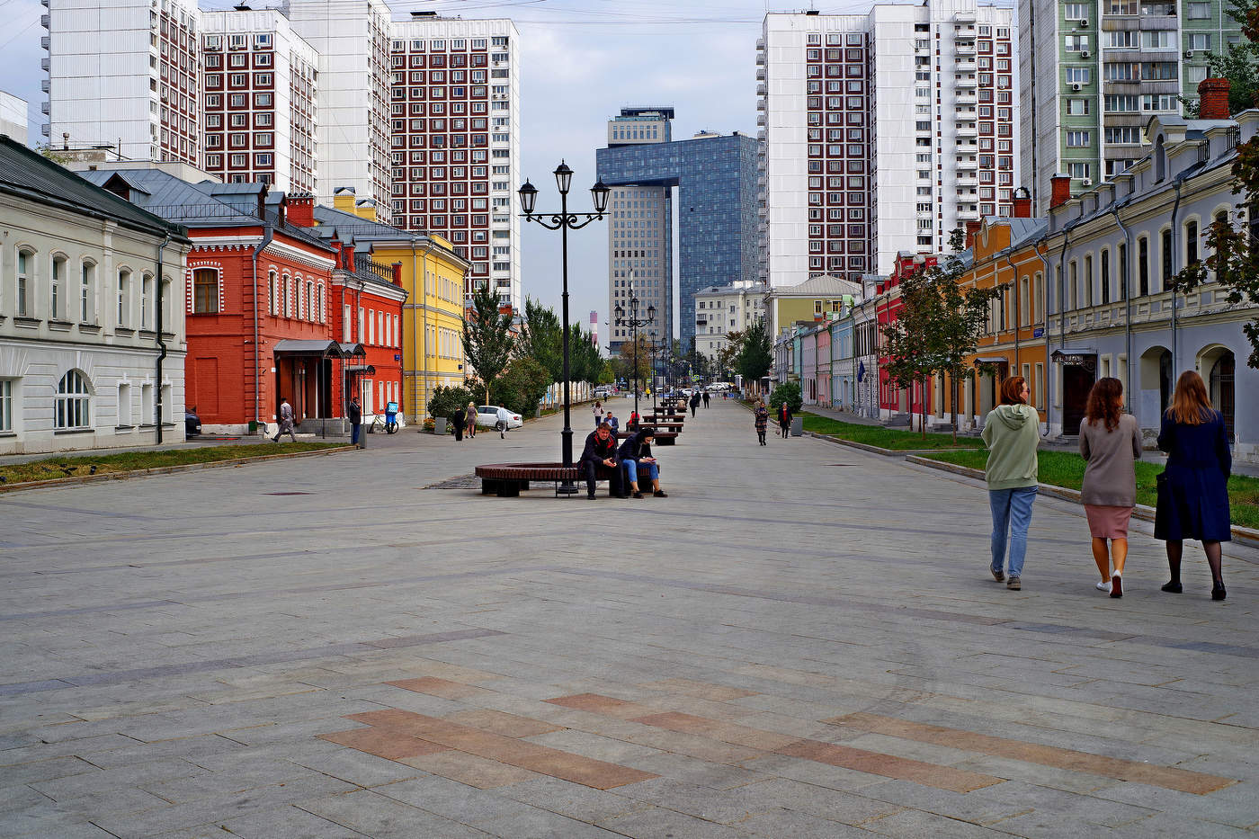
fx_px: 1504
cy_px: 420
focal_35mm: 43
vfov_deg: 31.2
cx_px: 630
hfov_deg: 45.4
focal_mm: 43
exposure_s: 1/100
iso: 100
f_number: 11
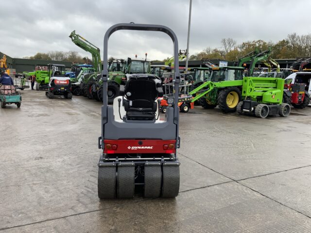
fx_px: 261
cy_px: 116
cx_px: 156
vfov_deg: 48.2
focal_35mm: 29
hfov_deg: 61.7
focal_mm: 3
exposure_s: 1/333
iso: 16
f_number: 1.8
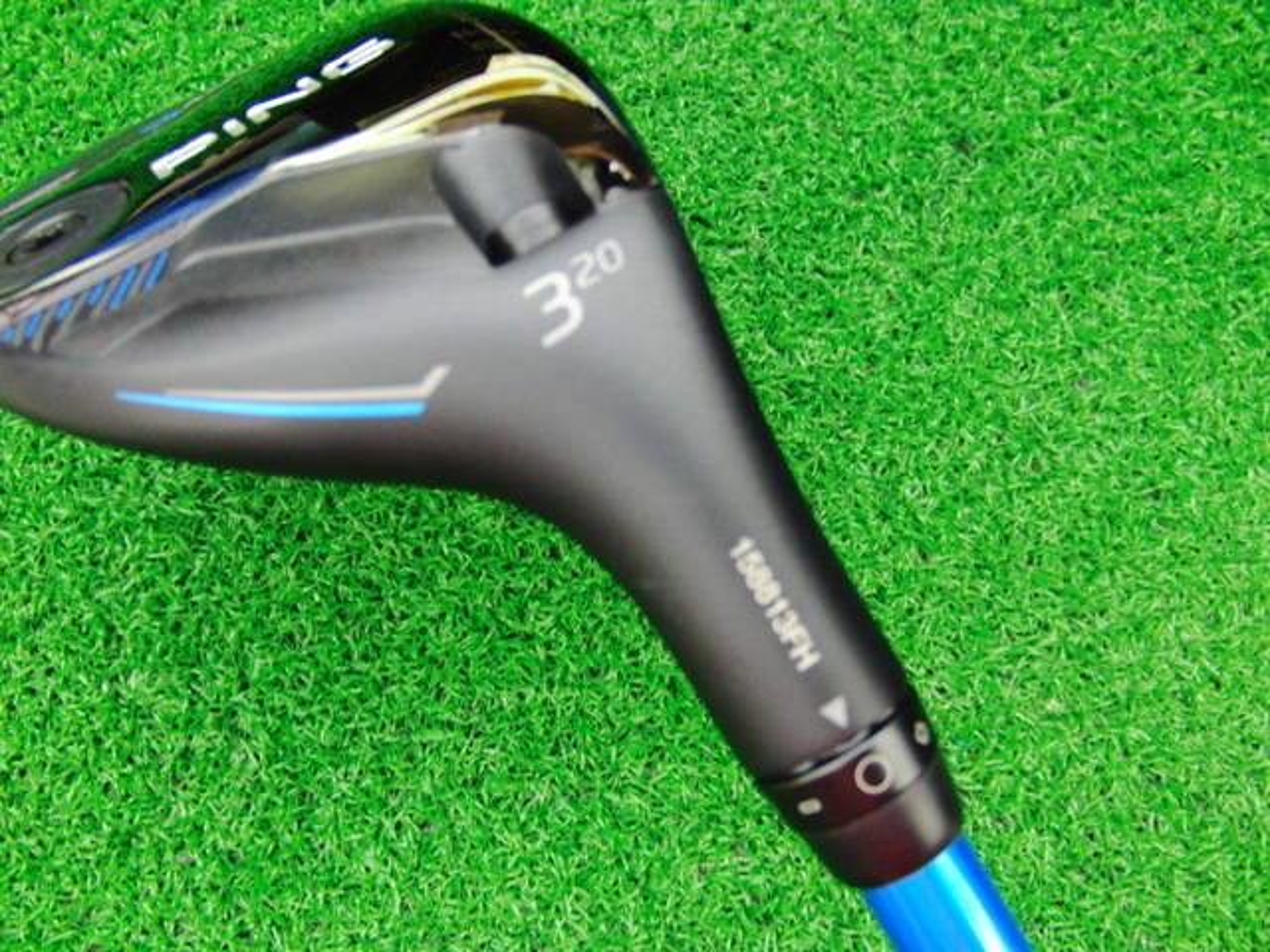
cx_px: 635
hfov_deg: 50.1
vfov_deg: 38.7
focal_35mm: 37
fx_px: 1357
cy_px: 476
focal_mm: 6.42
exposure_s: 1/15
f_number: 3.6
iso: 400
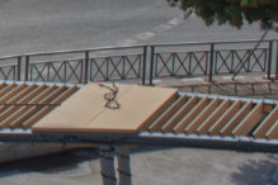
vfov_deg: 9.3
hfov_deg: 13.0
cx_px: -254
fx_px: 1081
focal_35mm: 140
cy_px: -151
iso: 200
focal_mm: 20
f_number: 11
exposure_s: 1/500
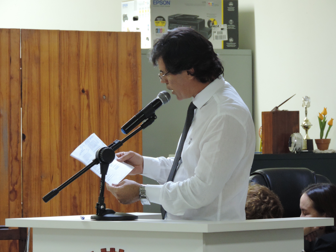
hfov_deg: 8.8
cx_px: 168
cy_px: 126
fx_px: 2184
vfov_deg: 6.6
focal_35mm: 225
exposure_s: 1/13
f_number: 4.6
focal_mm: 40.1
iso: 800
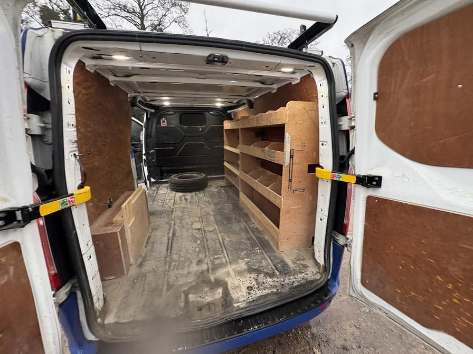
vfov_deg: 85.7
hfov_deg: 102.1
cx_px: 236
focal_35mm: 14
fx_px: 191
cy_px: 177
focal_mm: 2.22
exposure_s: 1/90
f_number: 2.2
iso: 250
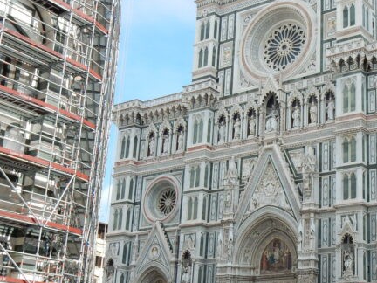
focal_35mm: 64
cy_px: 148
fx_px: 697
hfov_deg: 29.5
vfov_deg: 22.9
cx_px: 307
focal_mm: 6.4
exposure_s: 1/640
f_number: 4
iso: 125
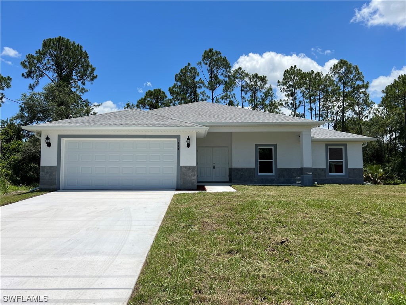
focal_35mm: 26
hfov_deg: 67.3
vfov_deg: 53.1
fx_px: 305
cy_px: 152
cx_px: 203
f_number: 1.5
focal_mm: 5.7
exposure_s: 1/6579
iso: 50
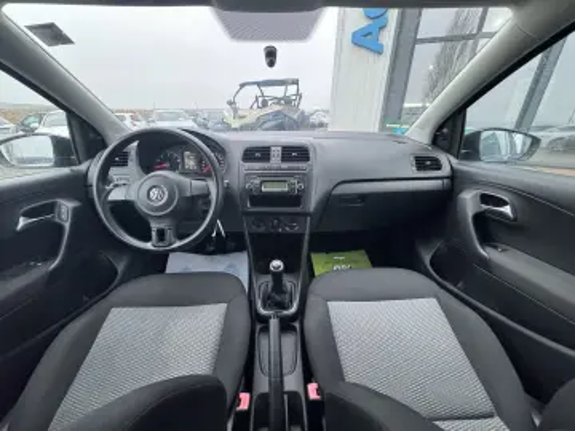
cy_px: 216
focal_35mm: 14
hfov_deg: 102.1
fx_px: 233
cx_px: 288
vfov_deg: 85.7
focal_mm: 2.22
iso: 1250
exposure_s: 1/60
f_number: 2.2
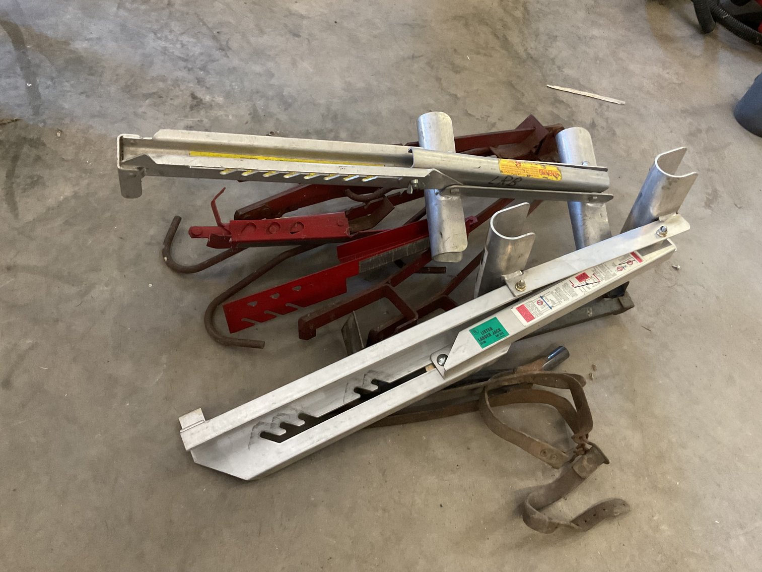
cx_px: 381
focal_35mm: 29
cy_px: 286
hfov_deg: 61.7
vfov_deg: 48.2
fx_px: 638
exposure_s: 1/40
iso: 320
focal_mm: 3
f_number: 1.8
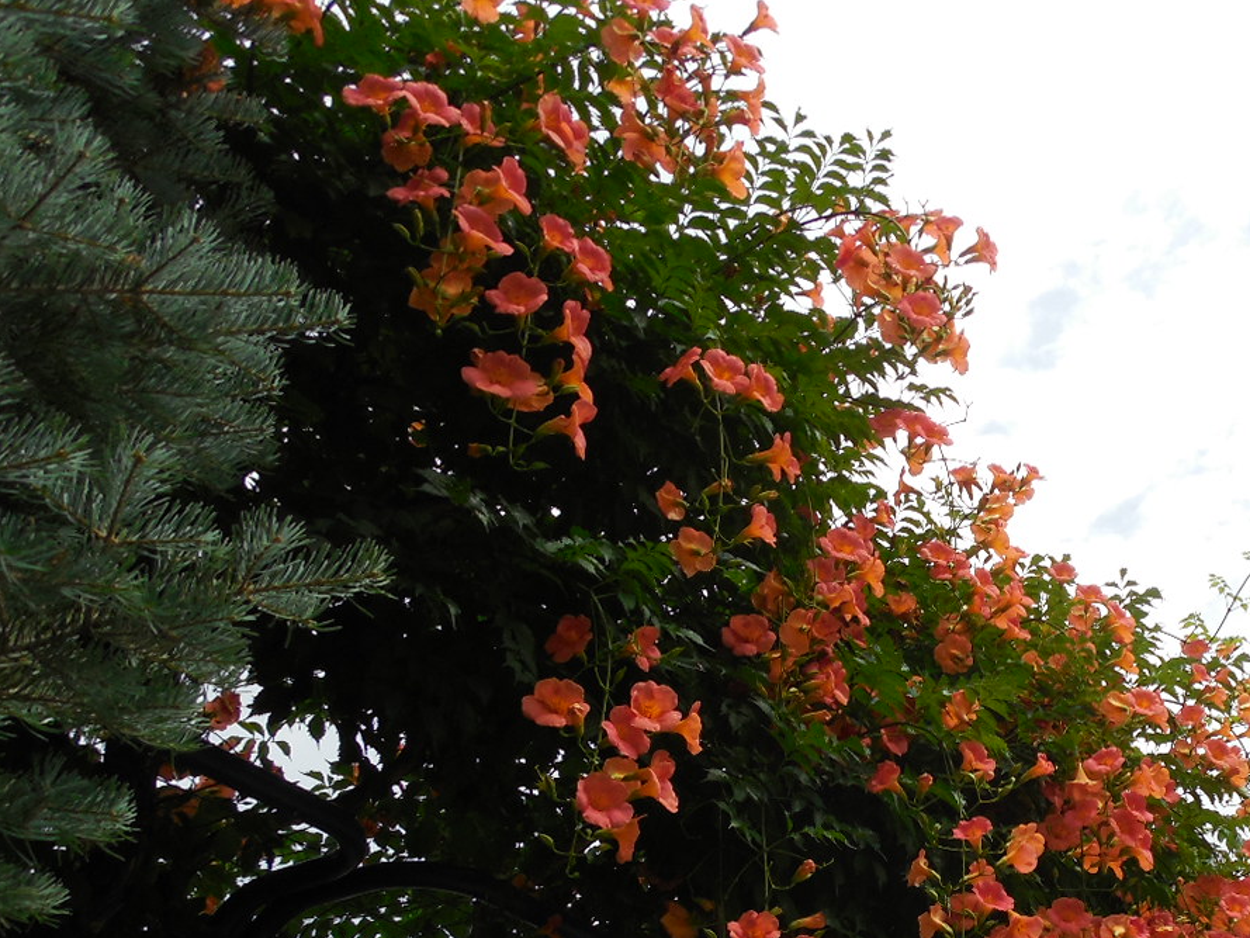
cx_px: 984
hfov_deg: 40.5
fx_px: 1625
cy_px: 672
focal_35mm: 45
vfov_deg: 31.8
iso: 125
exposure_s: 1/1000
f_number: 3.3
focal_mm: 4.5
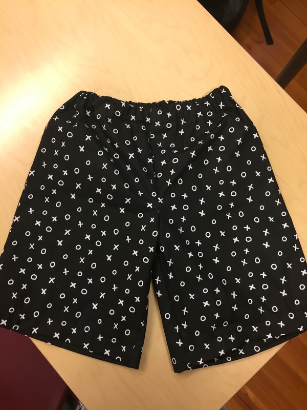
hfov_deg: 48.2
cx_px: 154
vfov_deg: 61.7
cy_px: 205
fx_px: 343
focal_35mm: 29
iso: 80
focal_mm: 4.15
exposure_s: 1/33
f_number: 2.2
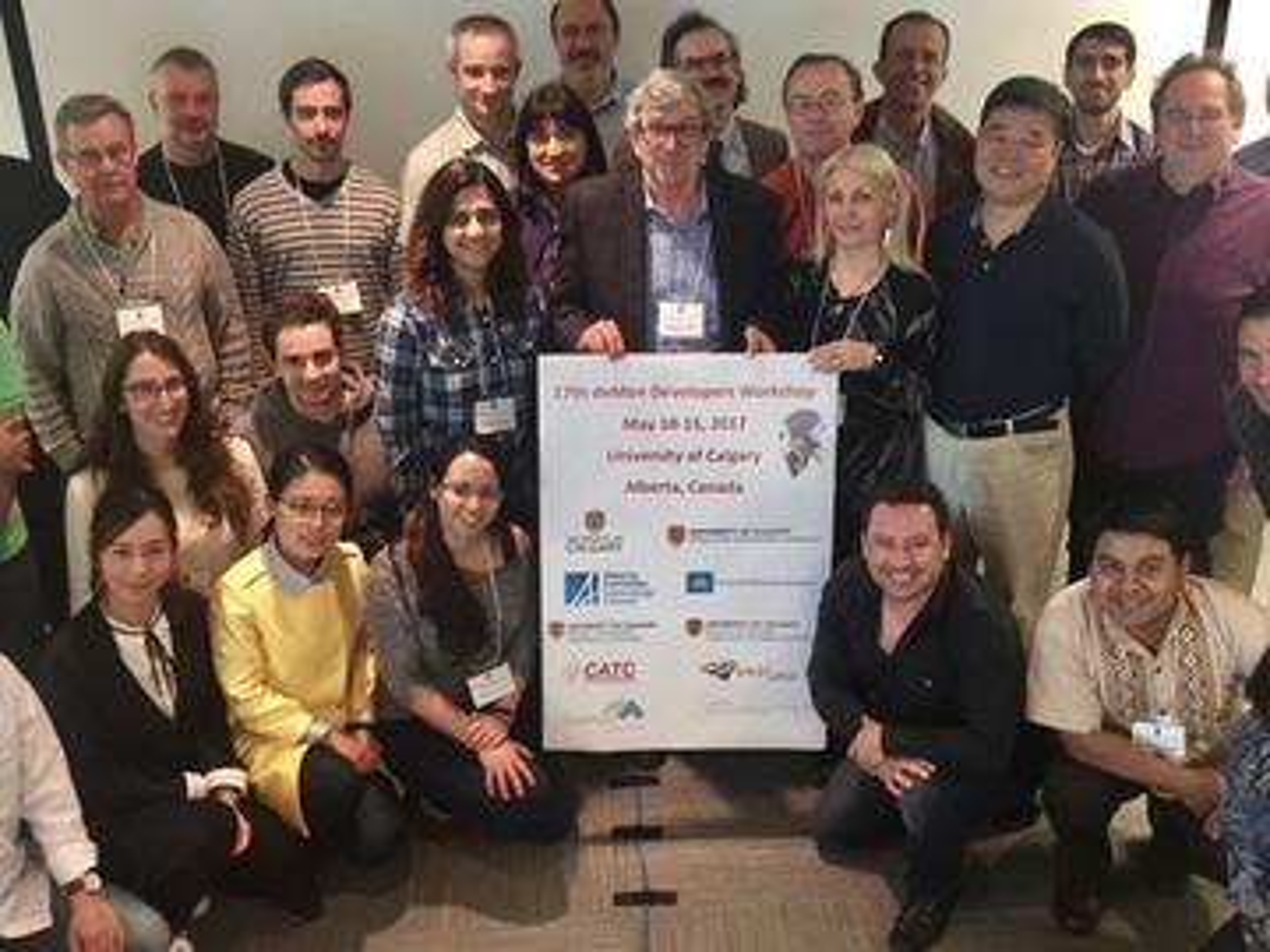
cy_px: 476
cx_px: 635
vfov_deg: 48.2
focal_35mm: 29
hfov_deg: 61.7
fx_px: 1064
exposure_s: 1/30
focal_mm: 4.15
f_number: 2.2
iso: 250
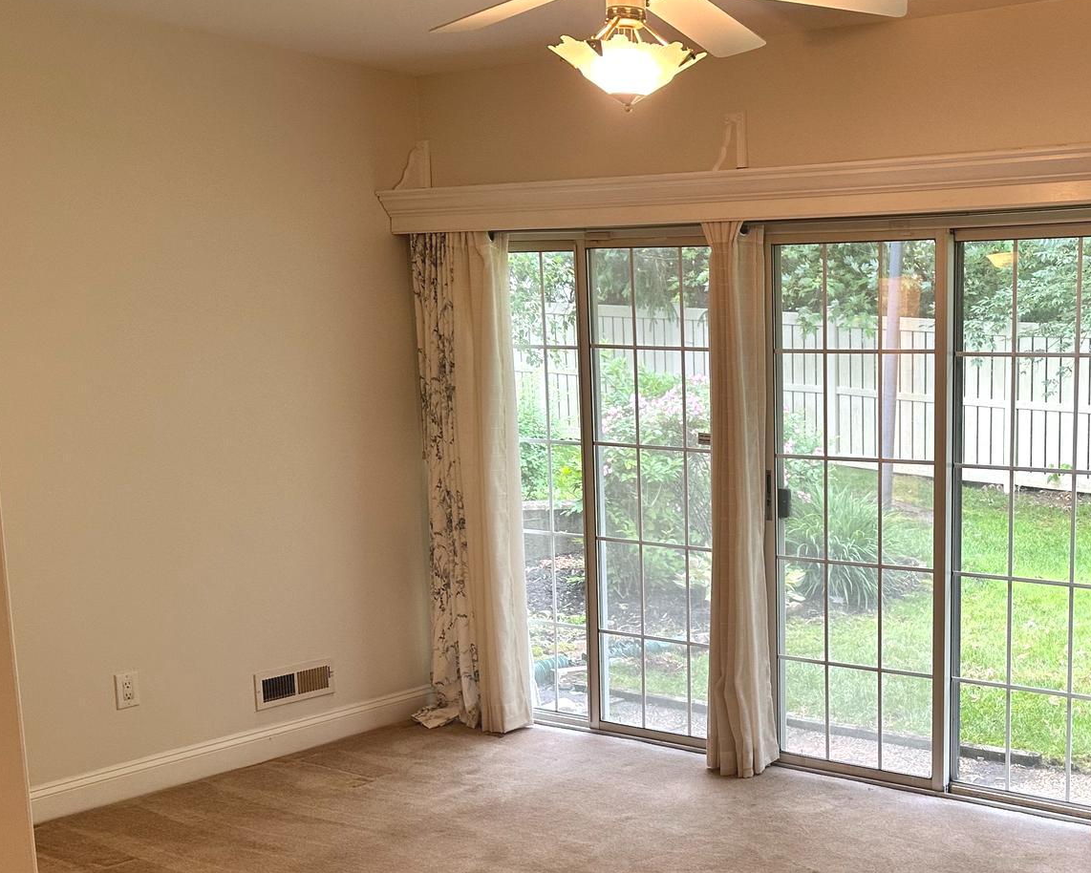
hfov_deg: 41.4
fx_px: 1356
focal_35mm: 42
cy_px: 553
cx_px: 911
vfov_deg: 35.5
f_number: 1.78
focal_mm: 6.86
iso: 125
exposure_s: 1/60
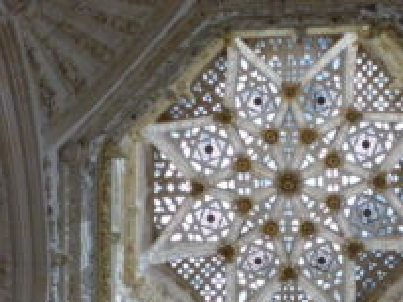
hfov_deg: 18.8
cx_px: 296
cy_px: 217
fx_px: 1211
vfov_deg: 14.2
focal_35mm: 104
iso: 400
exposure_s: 1/50
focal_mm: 9.1
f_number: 2.8
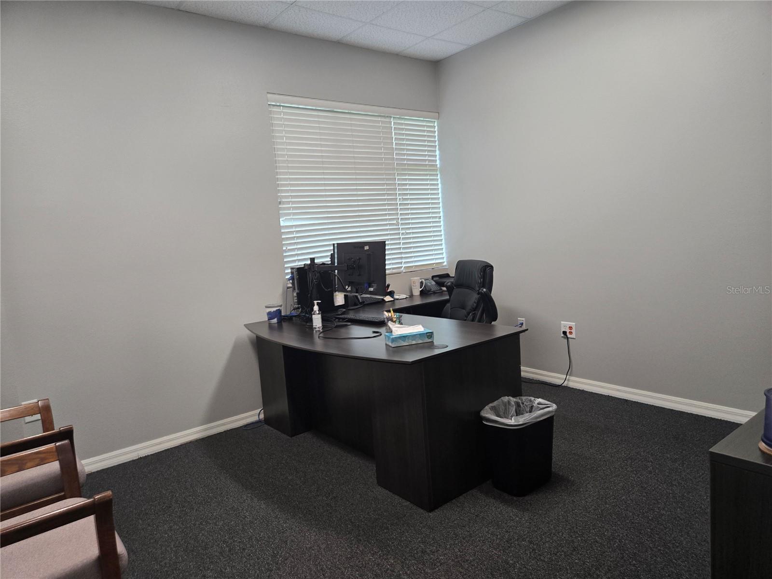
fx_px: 513
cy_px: 290
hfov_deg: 73.9
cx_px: 386
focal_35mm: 23
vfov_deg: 58.9
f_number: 1.8
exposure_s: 1/120
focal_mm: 5.4
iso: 200
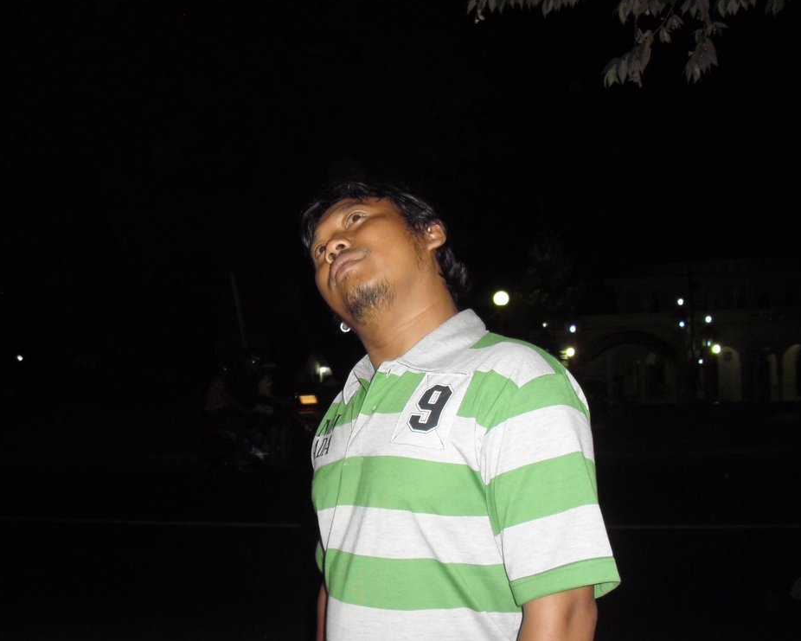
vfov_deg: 36.5
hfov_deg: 44.8
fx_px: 972
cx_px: 370
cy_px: 327
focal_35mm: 41
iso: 200
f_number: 2.8
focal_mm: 6.2
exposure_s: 1/60
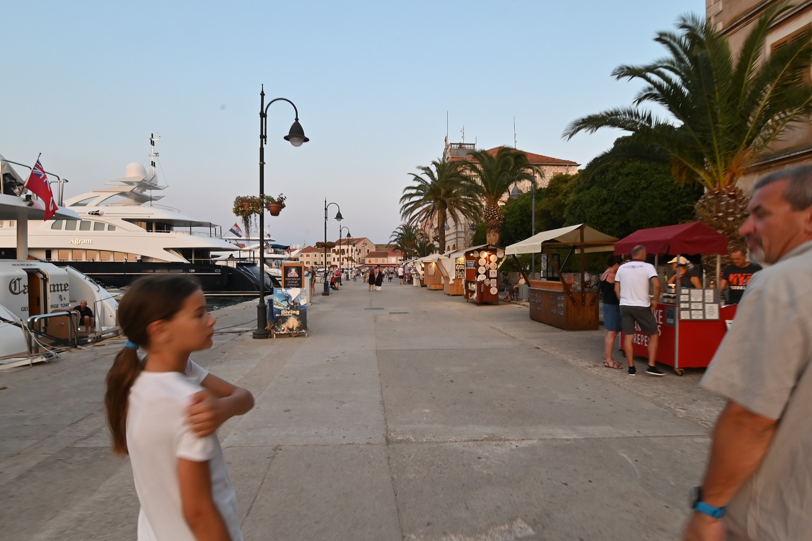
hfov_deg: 90.0
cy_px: 270
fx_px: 406
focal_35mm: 18
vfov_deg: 67.4
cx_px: 406
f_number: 16
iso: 640
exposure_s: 1/20
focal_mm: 12
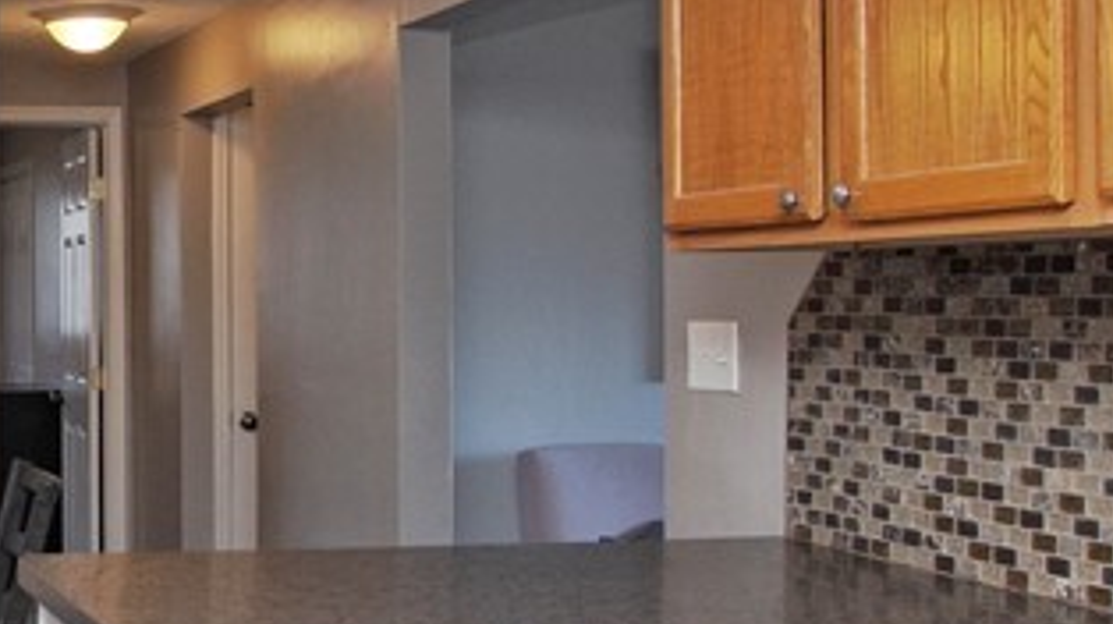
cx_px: -156
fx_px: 1764
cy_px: 365
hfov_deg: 30.7
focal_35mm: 60
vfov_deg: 20.0
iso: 100
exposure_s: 1/50
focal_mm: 11
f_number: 4.5
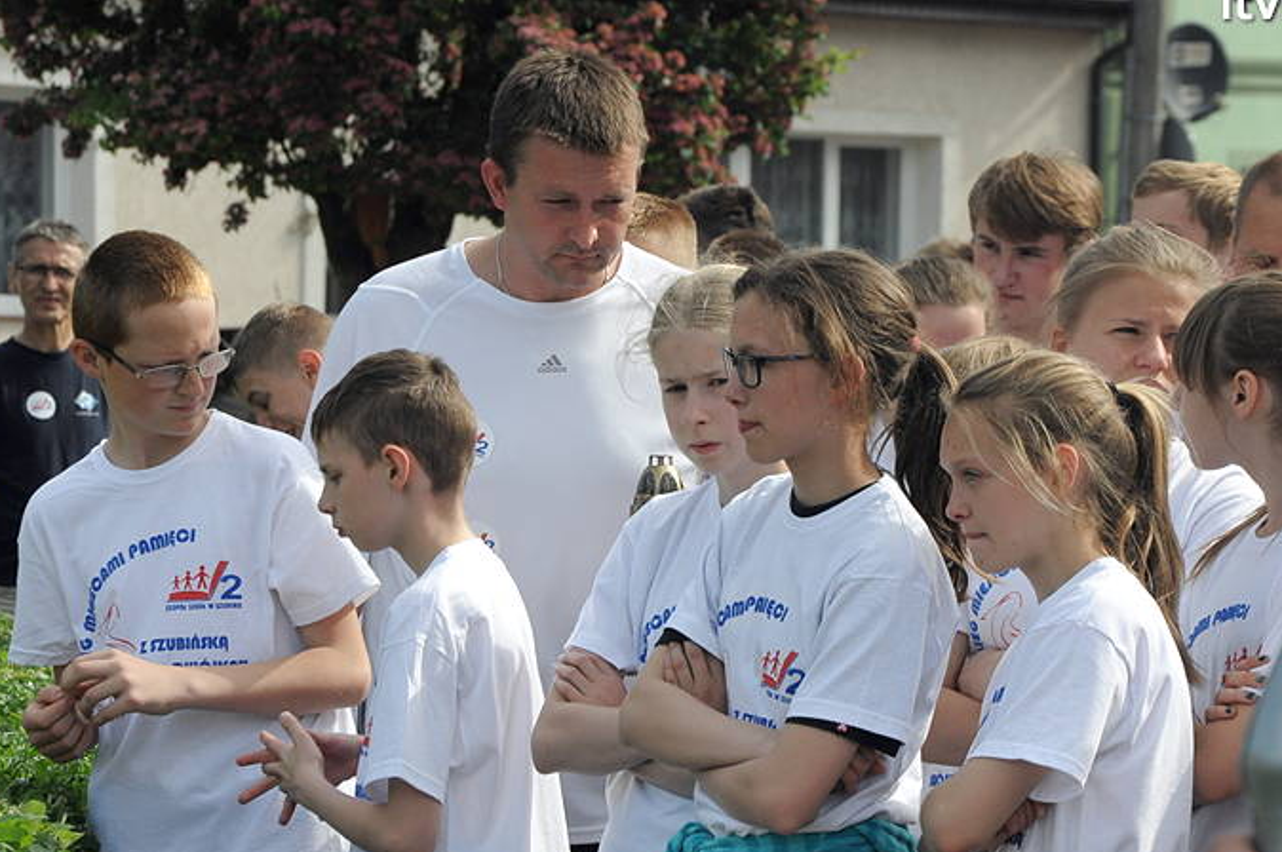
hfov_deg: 10.4
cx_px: 725
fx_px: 7066
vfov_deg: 6.9
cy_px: 474
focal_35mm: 199
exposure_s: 1/1000
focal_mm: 105
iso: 800
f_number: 8
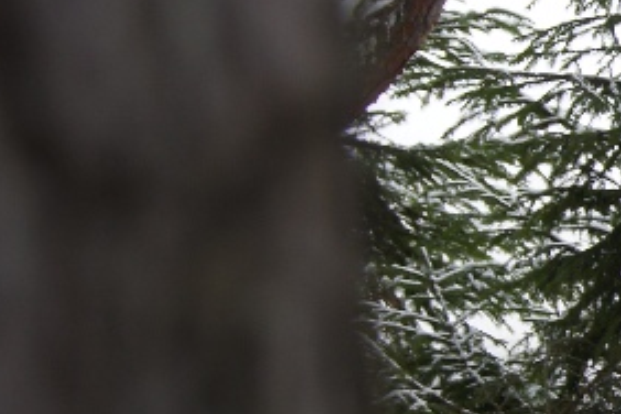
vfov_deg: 4.8
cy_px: 227
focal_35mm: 287
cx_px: 1275
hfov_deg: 6.9
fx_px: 4953
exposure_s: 1/30
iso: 100
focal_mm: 45
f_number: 5.6
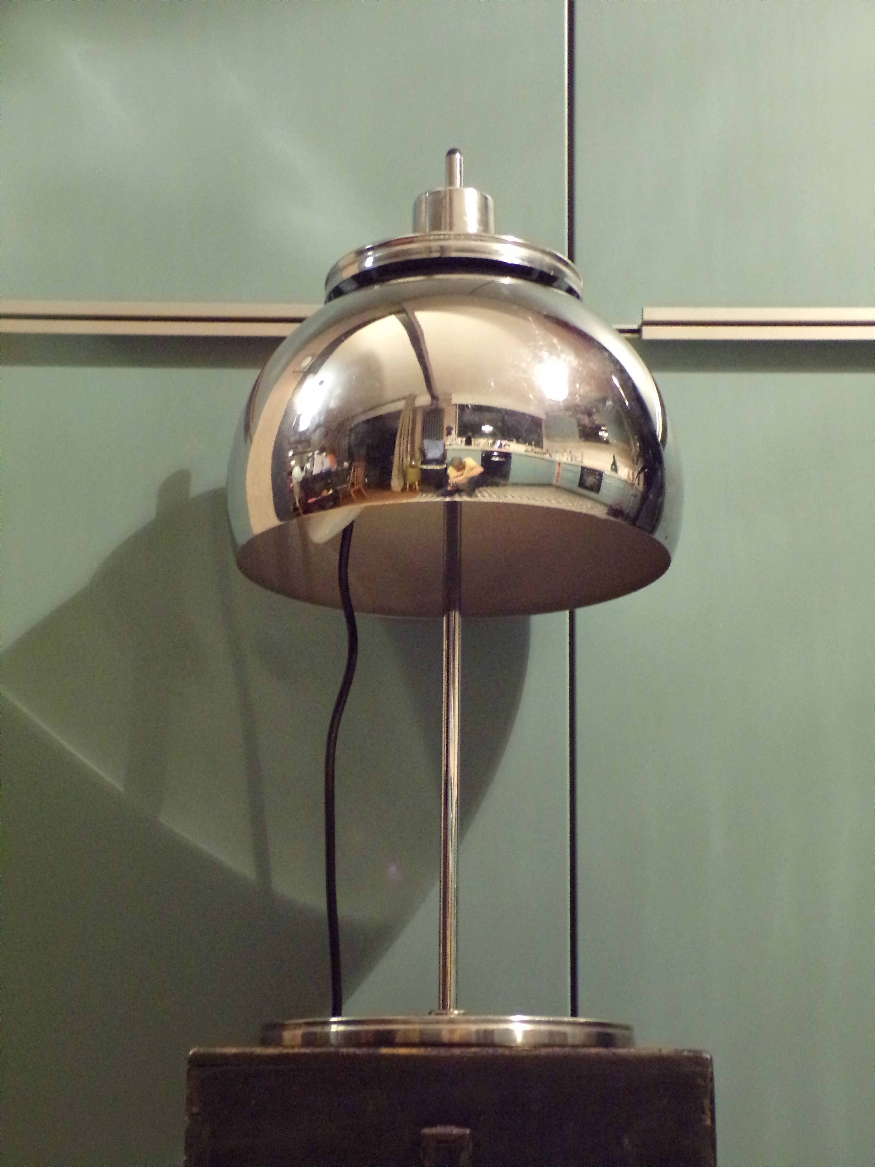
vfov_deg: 34.3
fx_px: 1887
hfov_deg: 26.1
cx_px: 438
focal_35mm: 56
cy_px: 584
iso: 800
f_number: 3.7
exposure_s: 1/6
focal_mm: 10.1
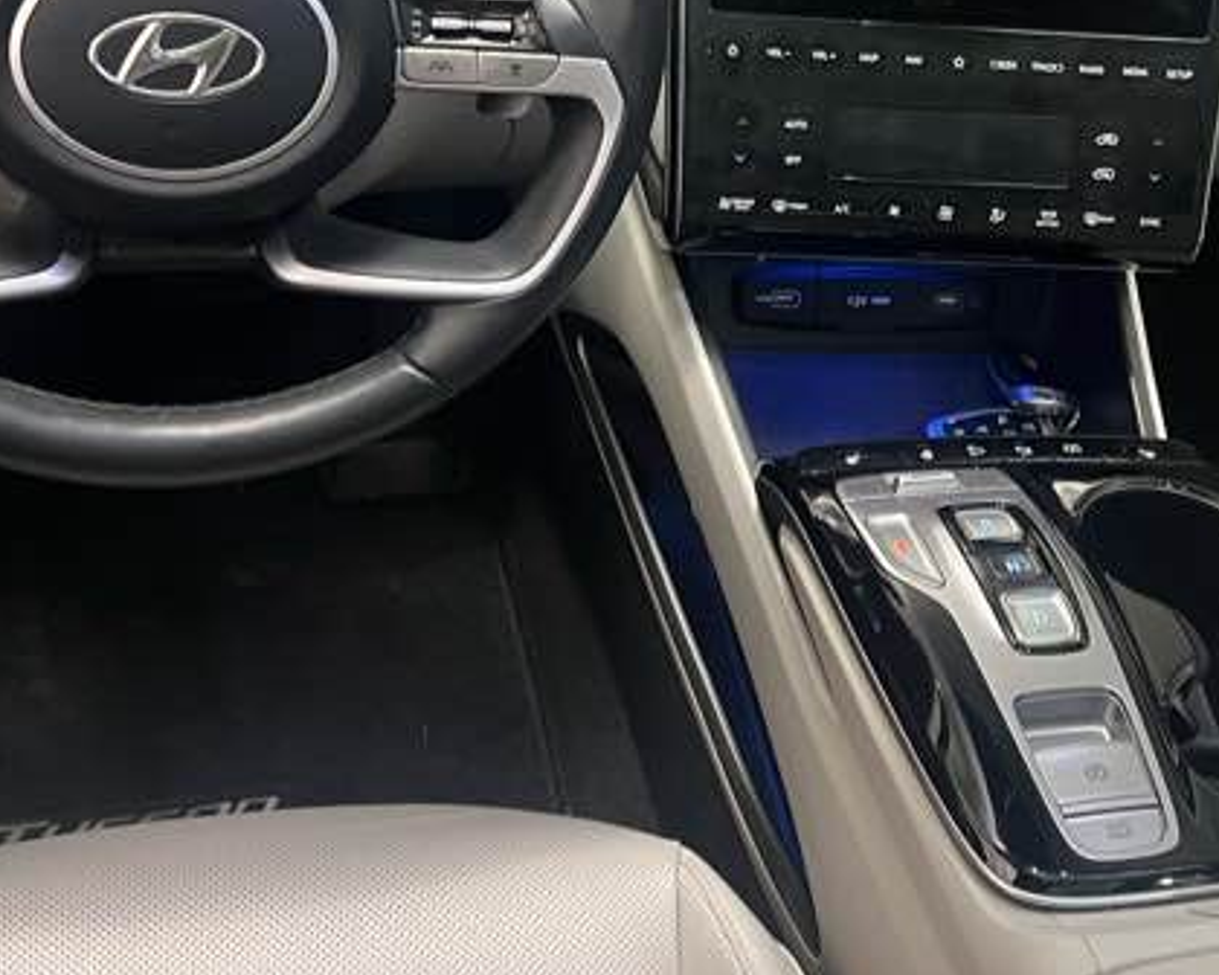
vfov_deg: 26.7
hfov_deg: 33.5
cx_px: 728
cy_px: 202
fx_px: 2020
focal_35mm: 56
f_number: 1.5
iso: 400
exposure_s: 1/60
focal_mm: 5.7
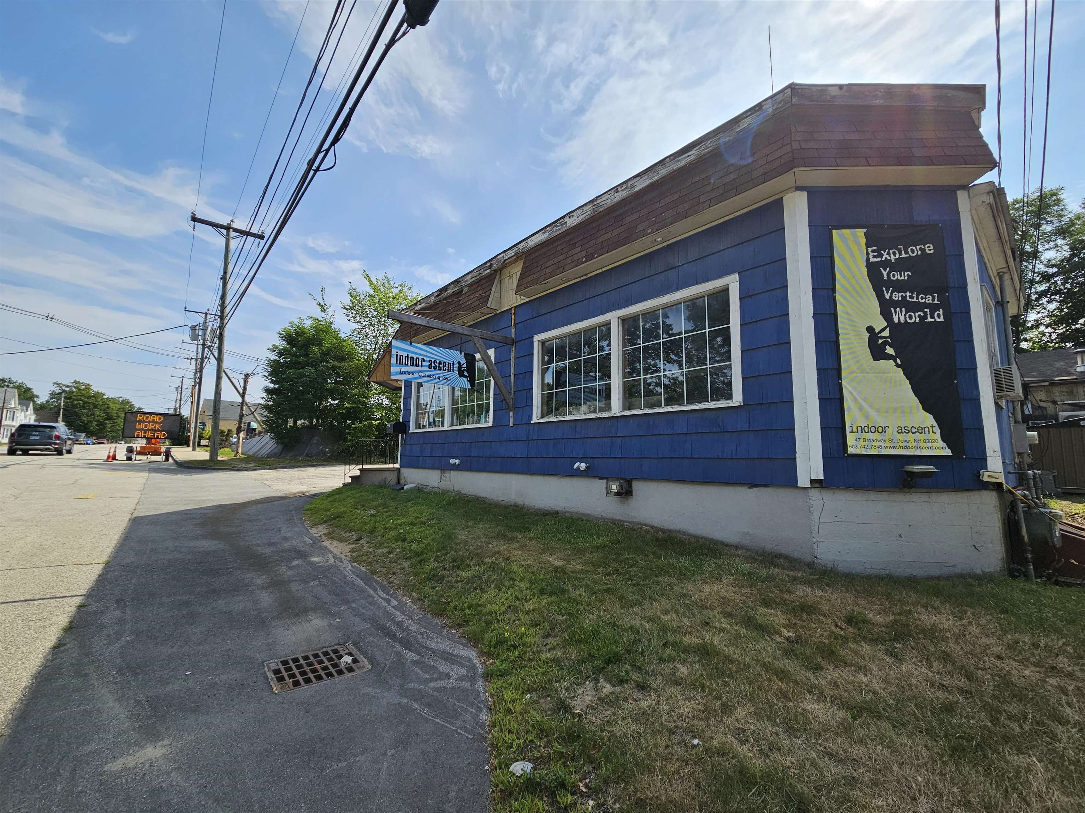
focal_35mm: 13
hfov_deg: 106.2
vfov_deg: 89.9
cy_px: 406
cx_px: 542
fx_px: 407
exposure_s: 1/2145
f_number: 2.2
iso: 50
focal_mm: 2.2
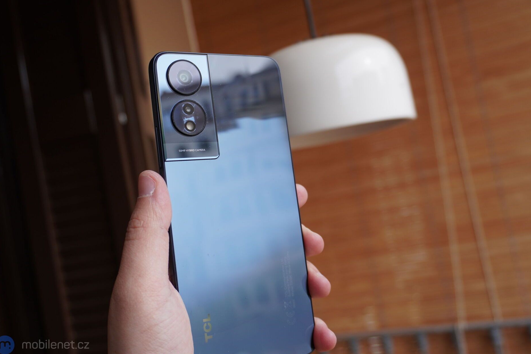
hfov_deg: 51.9
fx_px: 546
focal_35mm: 37
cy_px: 180
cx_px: 261
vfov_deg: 35.9
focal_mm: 24
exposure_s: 1/160
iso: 125
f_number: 4.5
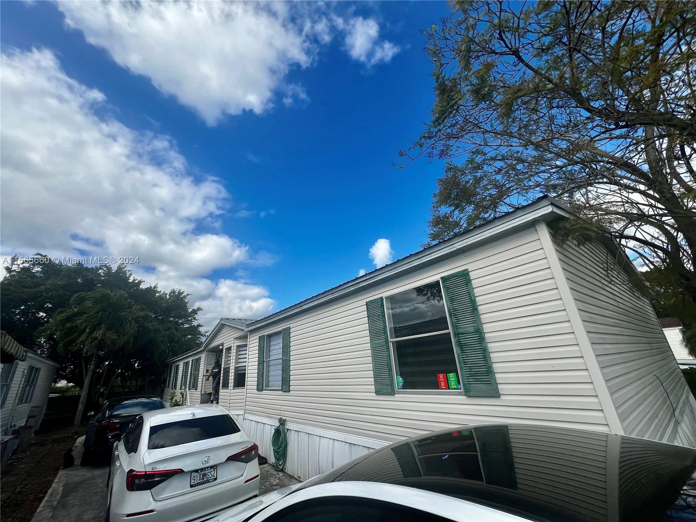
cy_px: 261
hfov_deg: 106.2
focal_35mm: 13
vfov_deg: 89.9
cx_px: 348
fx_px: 261
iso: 32
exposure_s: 1/1783
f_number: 1.8
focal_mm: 1.57
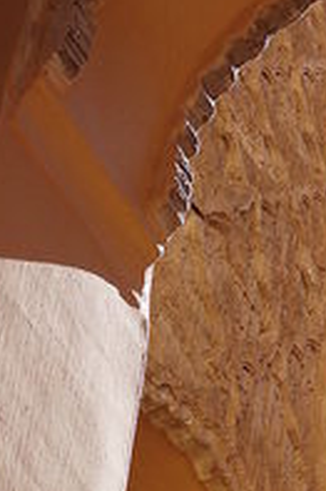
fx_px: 2150
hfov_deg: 8.5
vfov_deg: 12.7
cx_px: 440
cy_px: 573
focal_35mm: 158
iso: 200
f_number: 7.1
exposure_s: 1/160
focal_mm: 35
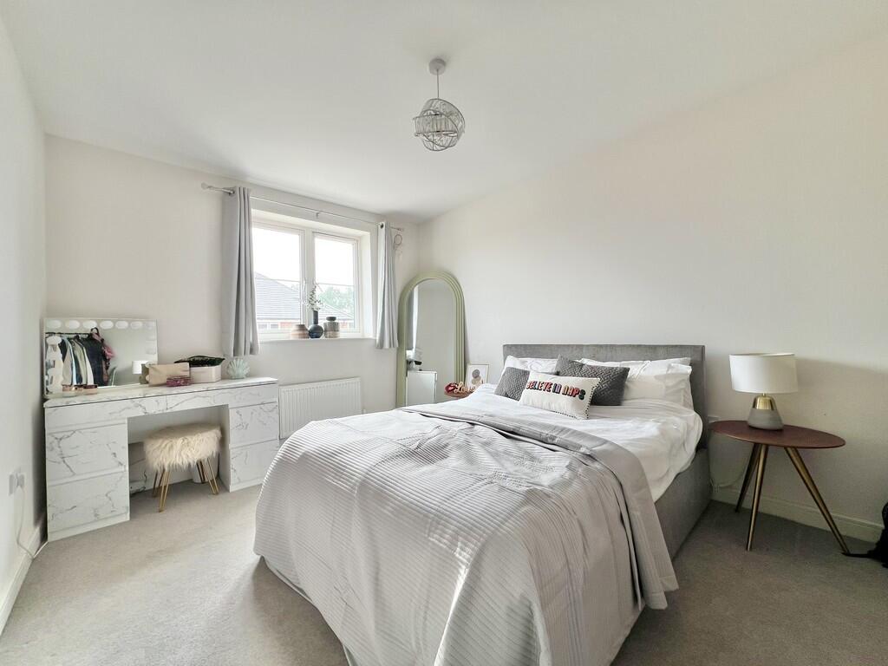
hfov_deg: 106.2
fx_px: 333
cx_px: 444
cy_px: 333
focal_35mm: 13
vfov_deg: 89.9
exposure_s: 1/108
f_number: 1.8
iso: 32
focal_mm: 1.57
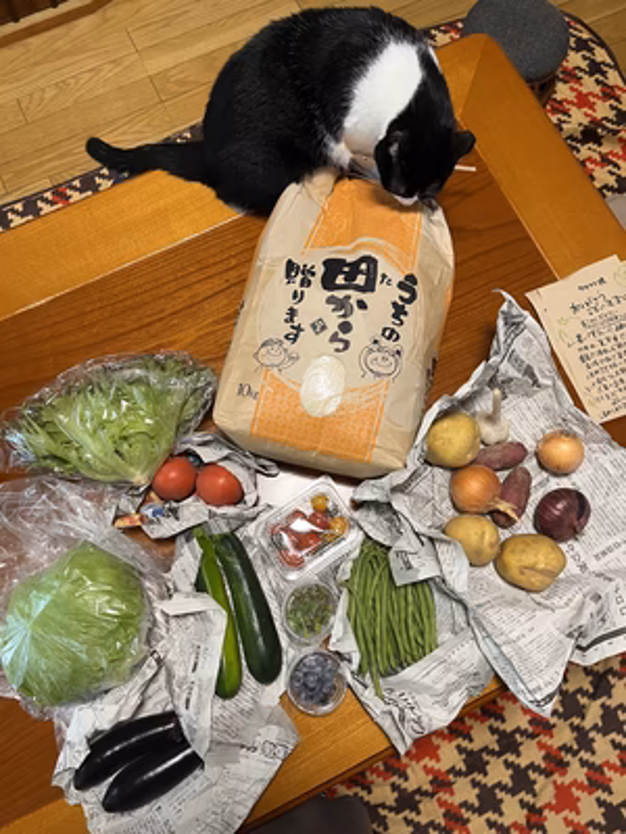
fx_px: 627
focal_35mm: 26
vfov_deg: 67.3
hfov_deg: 53.1
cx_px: 313
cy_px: 417
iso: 160
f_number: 1.6
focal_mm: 5.1
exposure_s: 1/50
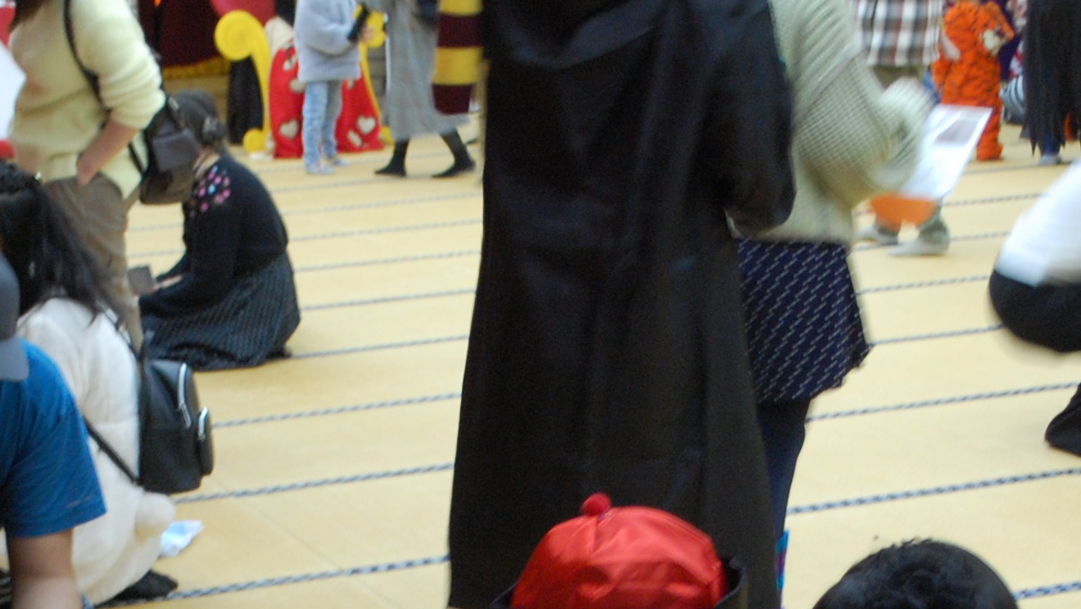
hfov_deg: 22.9
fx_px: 2666
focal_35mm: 93
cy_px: 731
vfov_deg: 12.7
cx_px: 435
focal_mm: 26
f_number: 4.5
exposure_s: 1/15
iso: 800
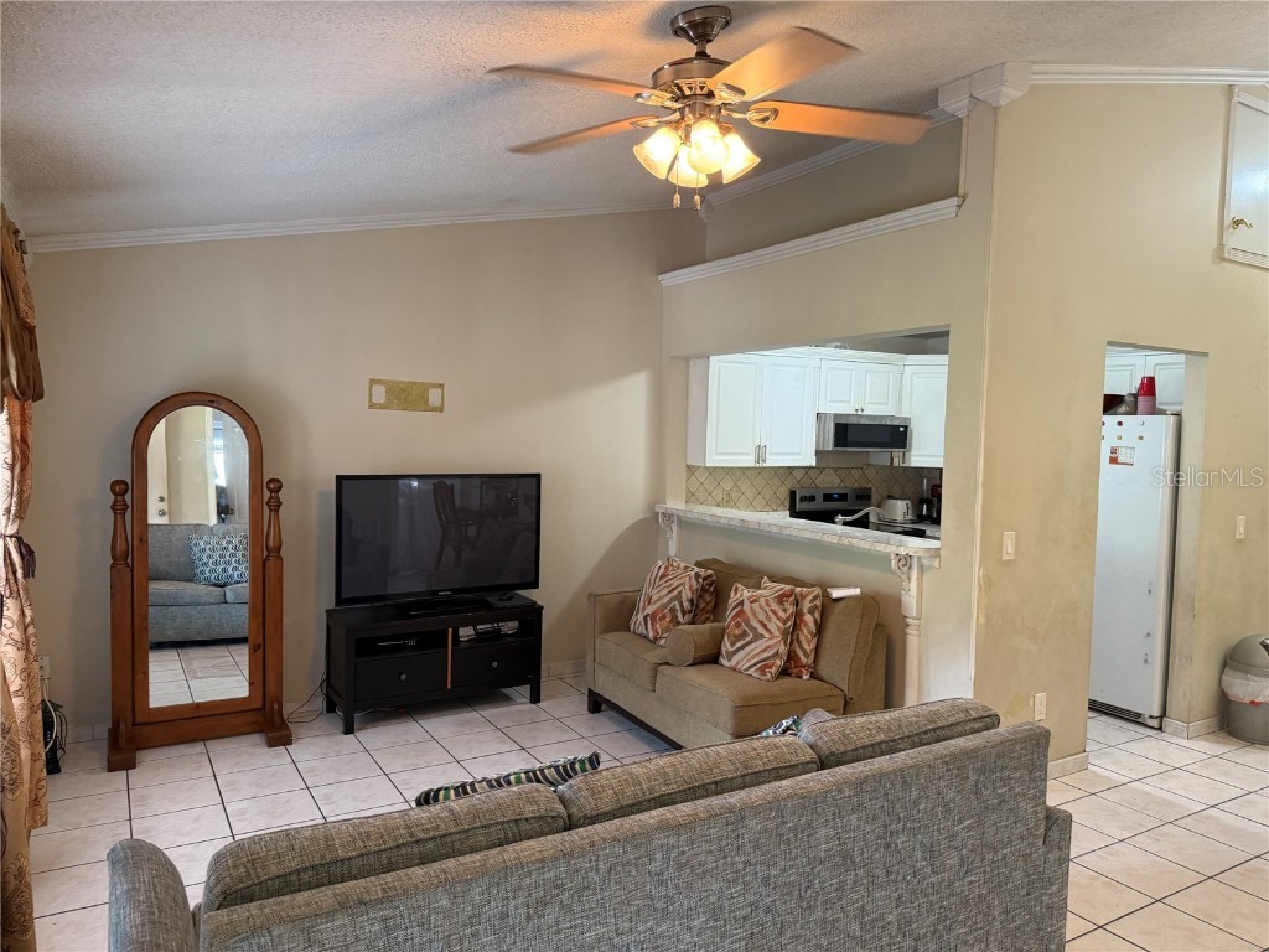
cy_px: 476
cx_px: 634
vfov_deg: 56.8
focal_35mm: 24
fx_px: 880
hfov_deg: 71.6
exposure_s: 1/60
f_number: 1.78
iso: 250
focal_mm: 6.76
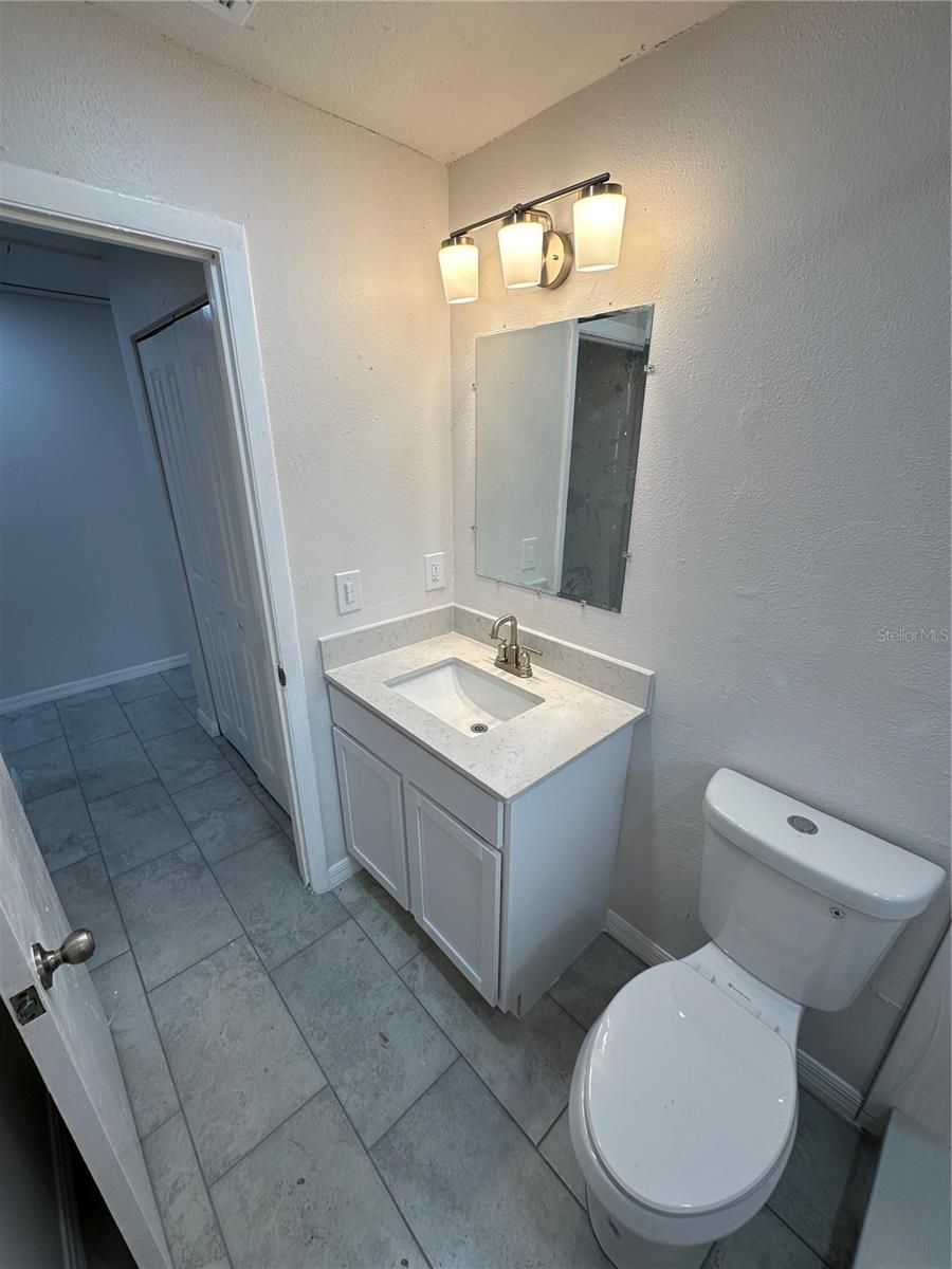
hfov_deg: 85.7
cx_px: 476
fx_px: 513
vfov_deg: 102.1
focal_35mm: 14
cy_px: 634
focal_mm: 2.22
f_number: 2.2
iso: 50
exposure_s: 1/120
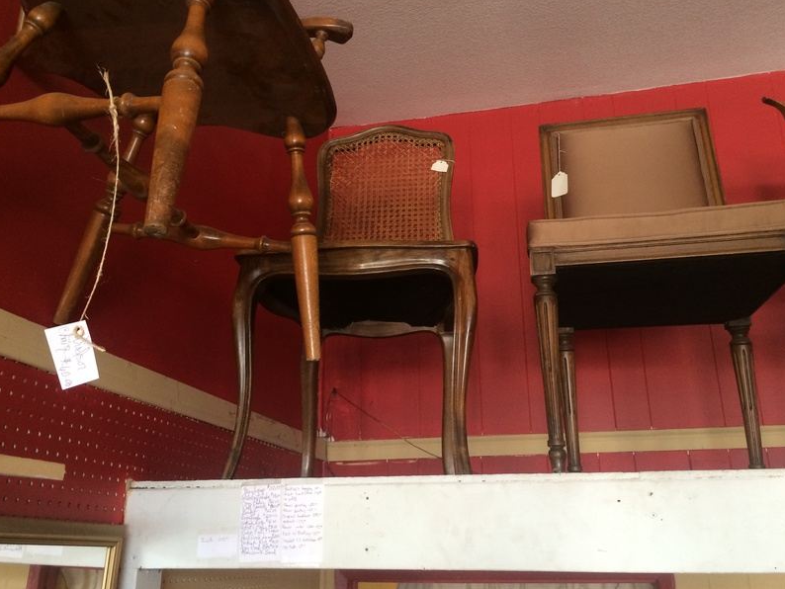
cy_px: 276
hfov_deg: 53.9
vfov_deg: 41.8
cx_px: 388
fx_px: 771
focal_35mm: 34
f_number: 2.2
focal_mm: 4.12
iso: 160
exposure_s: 1/30
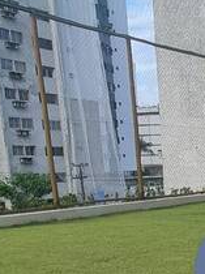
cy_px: 325
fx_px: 530
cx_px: 278
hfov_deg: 19.8
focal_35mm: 67
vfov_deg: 26.0
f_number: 2.2
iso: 50
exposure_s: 1/666
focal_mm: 2.2
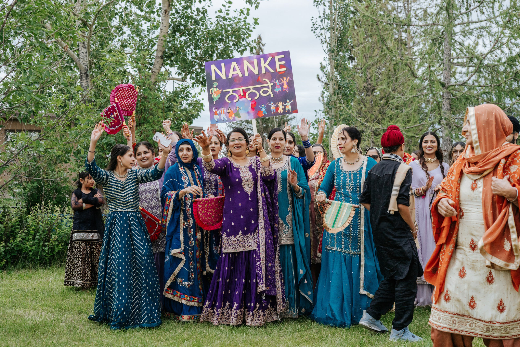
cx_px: 260
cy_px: 174
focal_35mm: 50
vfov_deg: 27.0
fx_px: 722
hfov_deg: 39.6
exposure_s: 1/320
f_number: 4.5
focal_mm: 50
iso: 1250
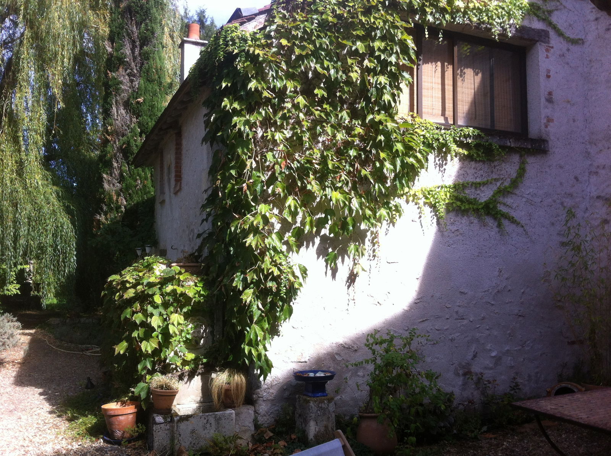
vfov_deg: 40.6
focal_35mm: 35
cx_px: 306
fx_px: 617
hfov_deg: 52.7
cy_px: 228
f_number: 2.8
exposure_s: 1/431
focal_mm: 3.85
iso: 80
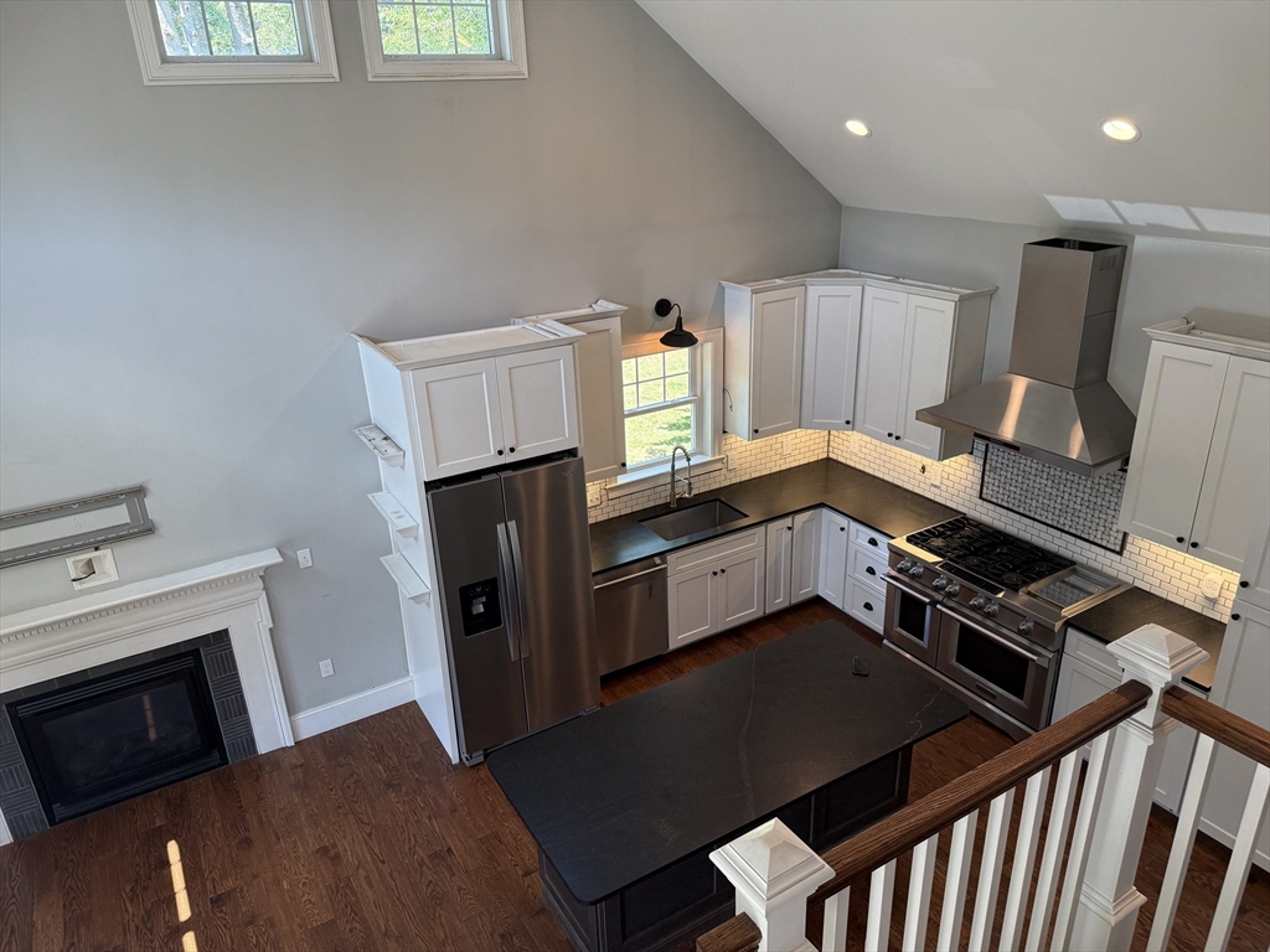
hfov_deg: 71.6
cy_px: 476
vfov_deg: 56.8
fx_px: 881
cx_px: 635
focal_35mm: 24
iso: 200
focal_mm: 6.76
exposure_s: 1/188
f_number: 1.78
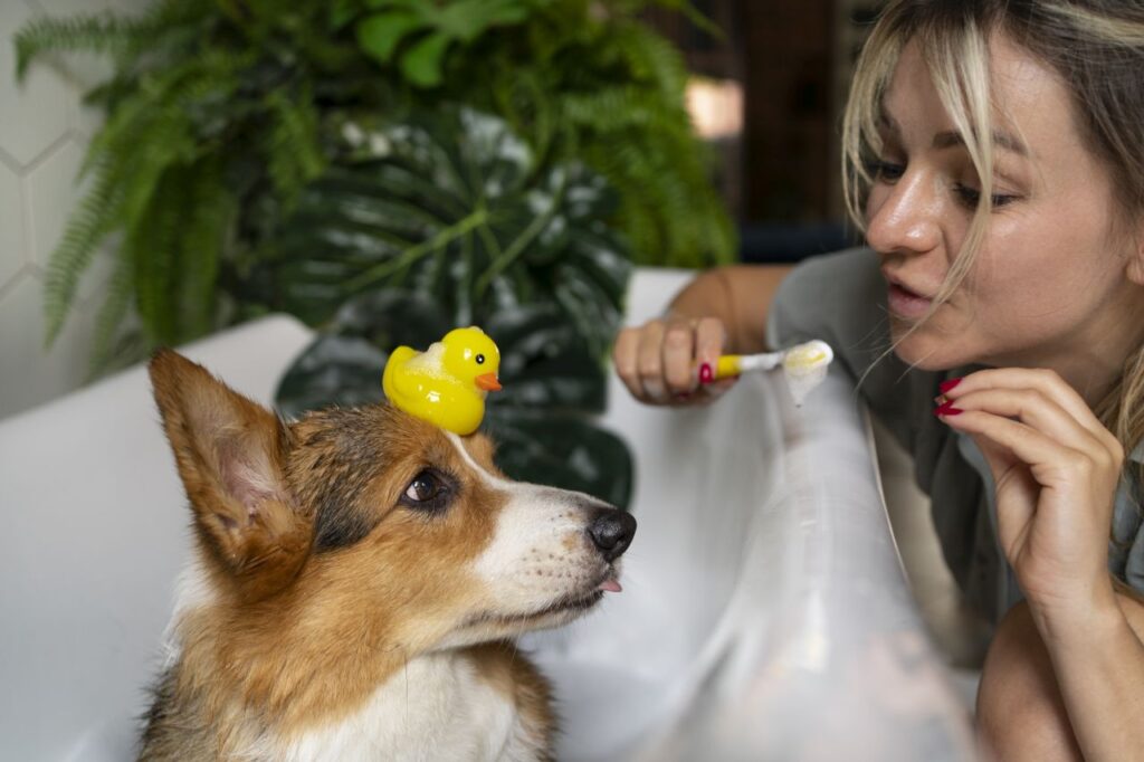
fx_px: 1112
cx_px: 572
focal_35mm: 35
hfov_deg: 54.4
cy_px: 381
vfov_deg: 37.8
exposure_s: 1/250
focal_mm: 35
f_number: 2.8
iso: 500
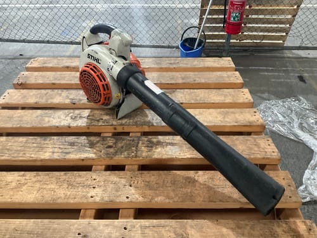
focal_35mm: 29
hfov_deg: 61.7
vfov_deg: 48.2
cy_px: 119
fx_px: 266
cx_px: 158
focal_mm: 3
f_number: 1.8
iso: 200
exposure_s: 1/33
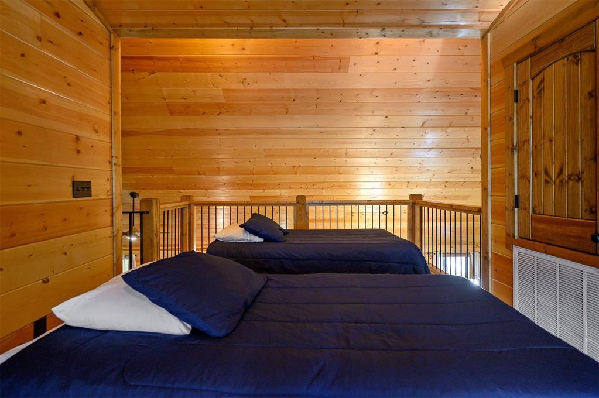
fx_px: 266
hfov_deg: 96.8
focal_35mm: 16
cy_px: 199
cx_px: 300
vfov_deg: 73.6
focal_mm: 16
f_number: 4
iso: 640
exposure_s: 1/25
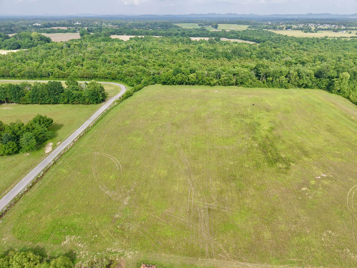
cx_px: 178
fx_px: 248
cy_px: 134
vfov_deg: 56.8
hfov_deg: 71.6
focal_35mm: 24
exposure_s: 1/2000
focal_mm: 8.67
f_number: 1.8
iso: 120
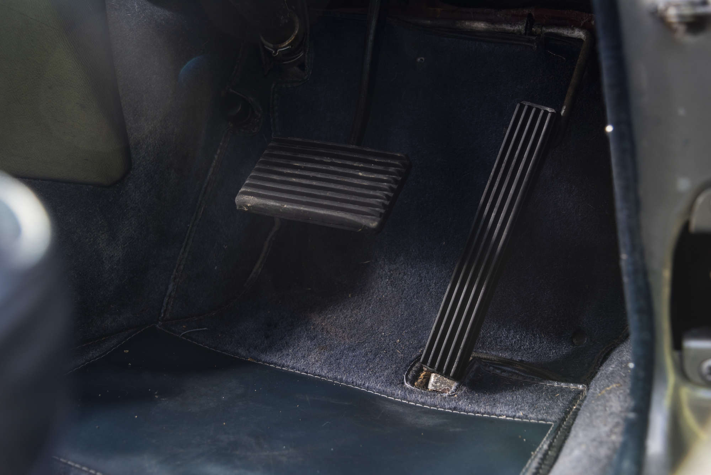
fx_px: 909
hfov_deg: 42.7
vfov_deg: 29.3
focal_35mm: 46
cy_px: 238
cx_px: 356
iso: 200
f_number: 4.5
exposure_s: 1/50
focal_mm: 46
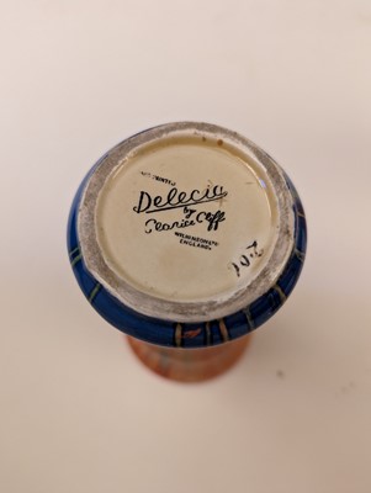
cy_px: 246
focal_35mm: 24
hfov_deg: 56.9
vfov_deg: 71.5
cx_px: 186
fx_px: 342
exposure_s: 1/100
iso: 819
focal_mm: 6.81
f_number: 1.85
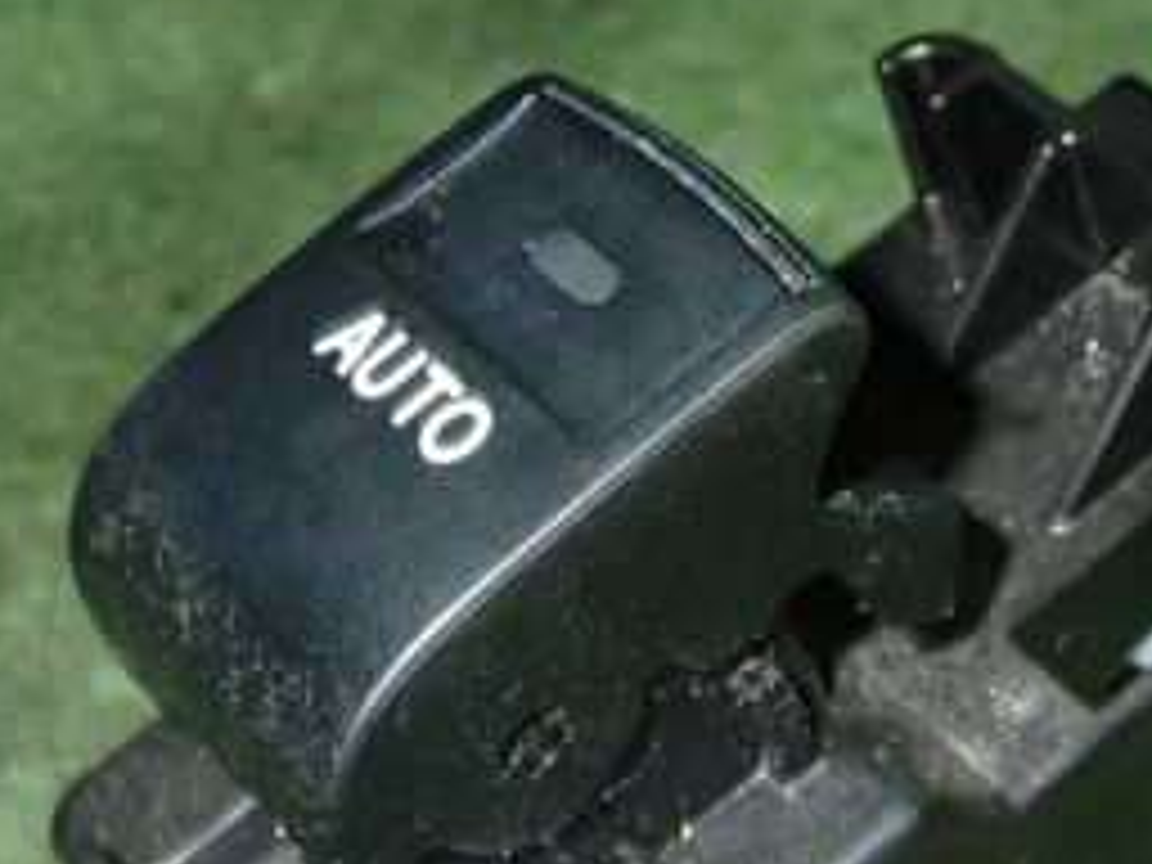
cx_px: 792
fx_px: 3661
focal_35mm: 110
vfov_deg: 13.4
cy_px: 675
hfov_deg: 17.8
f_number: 9
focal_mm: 8.4
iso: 400
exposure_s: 1/50
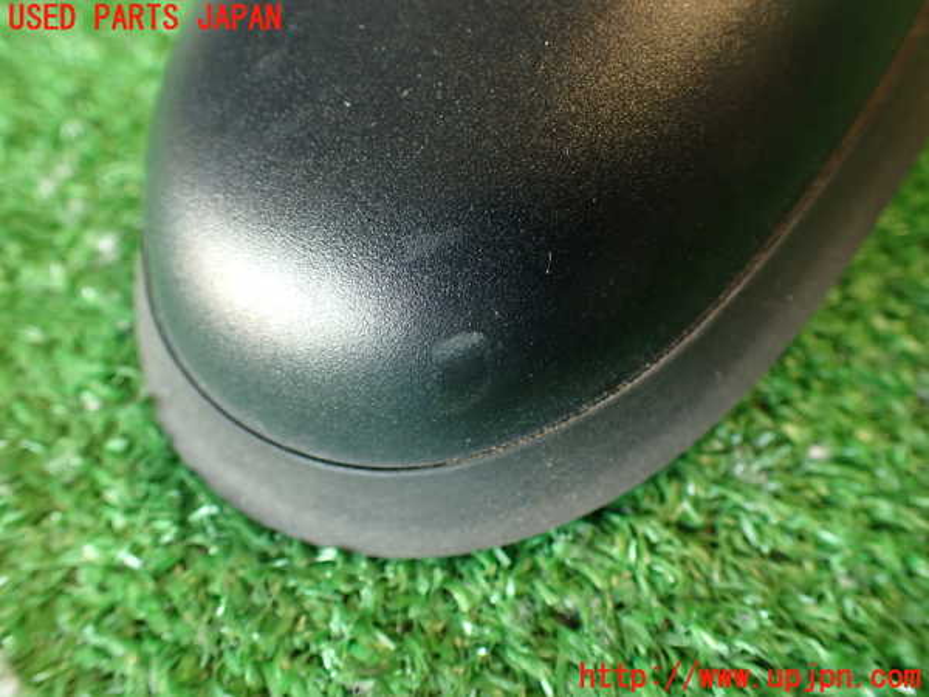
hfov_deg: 60.0
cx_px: 464
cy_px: 348
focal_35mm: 30
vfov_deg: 46.8
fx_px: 805
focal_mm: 5.4
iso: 320
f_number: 2.3
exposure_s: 1/30
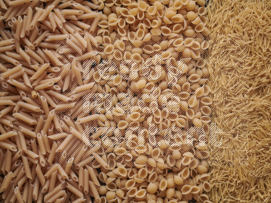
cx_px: 152
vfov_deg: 26.6
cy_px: 100
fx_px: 431
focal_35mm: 55
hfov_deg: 34.9
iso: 160
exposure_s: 1/100
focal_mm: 50
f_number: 8
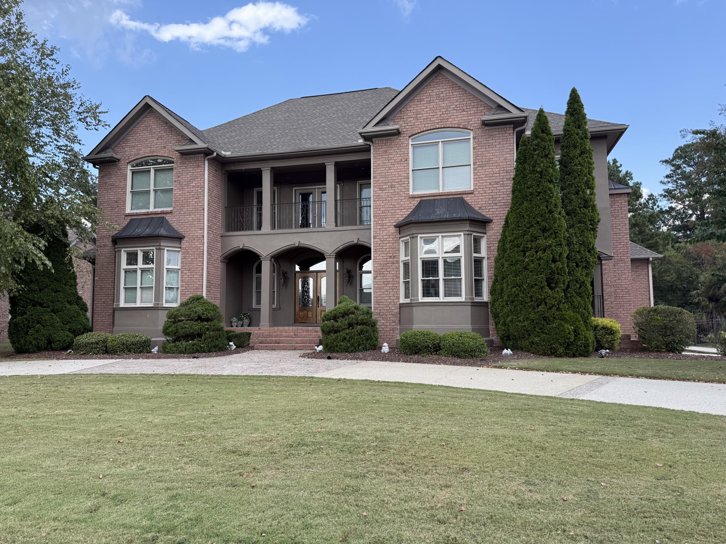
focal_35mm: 24
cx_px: 363
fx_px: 503
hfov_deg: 71.6
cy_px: 272
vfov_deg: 56.8
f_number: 1.78
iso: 100
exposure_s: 1/1018
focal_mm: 6.76
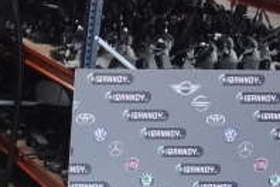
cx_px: -314
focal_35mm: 175
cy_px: 301
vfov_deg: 7.7
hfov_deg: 10.6
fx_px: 1359
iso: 2000
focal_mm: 21
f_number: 4
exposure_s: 1/160
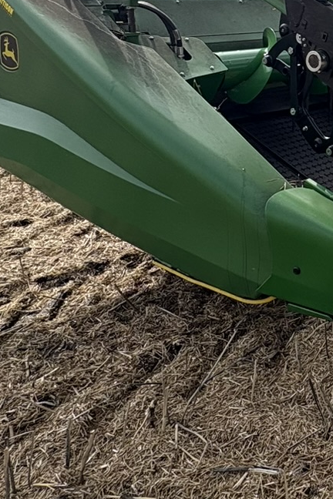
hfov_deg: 22.8
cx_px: 523
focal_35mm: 46
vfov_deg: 39.3
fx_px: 638
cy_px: 38
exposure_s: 1/1143
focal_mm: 2.22
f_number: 2.2
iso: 50
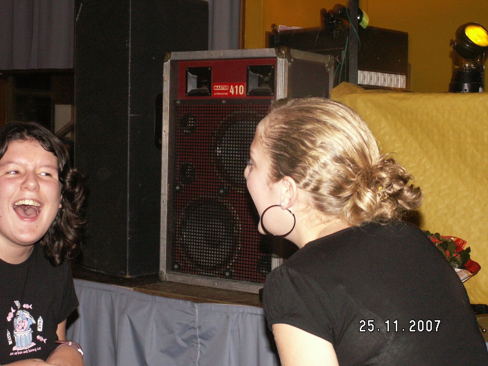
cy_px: 183
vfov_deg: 23.3
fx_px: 888
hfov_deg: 30.7
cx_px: 244
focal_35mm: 63
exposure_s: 1/40
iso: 160
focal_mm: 10.47
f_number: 3.2
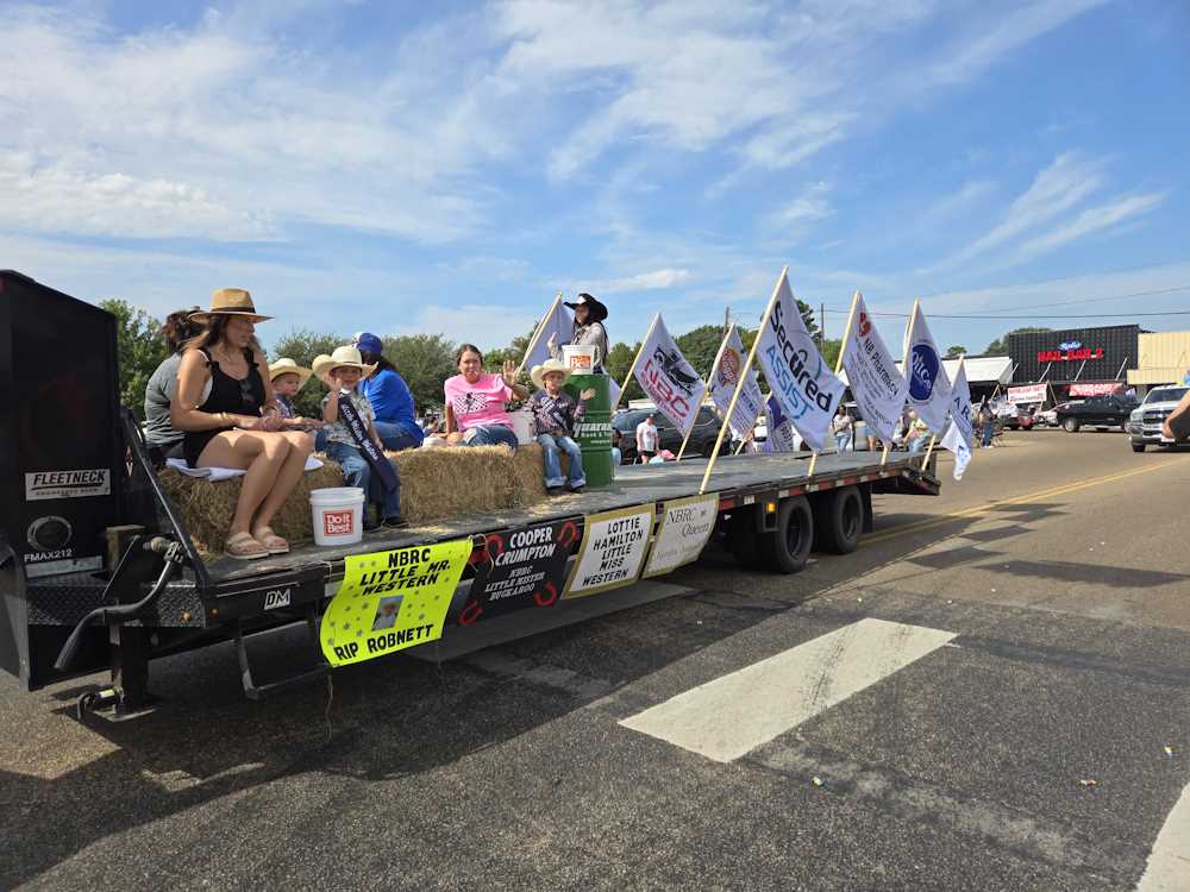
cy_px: 446
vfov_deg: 58.9
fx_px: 791
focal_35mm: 23
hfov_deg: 73.9
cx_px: 595
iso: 25
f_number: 1.8
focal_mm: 5.4
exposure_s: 1/1789
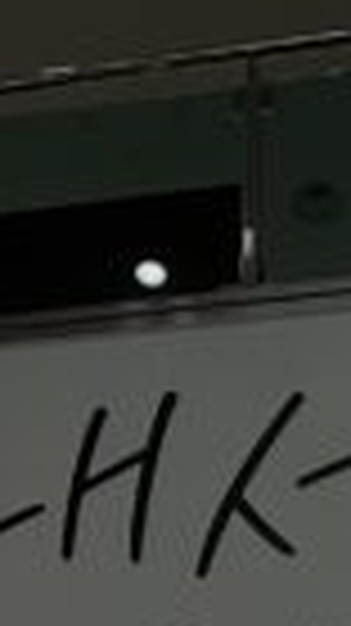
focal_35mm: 76
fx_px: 1260
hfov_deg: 15.7
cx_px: 288
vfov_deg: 23.6
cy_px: 874
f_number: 2.2
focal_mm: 2.22
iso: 50
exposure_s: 1/694
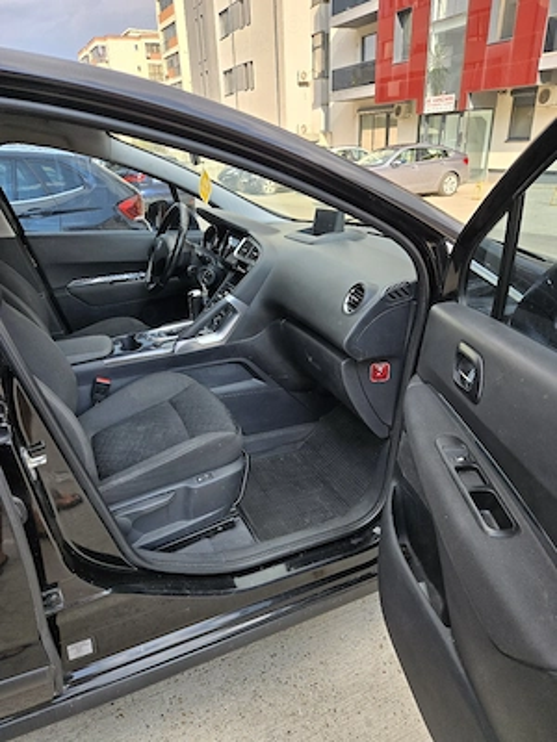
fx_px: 493
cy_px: 371
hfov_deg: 58.9
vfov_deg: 73.9
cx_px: 278
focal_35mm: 23
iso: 80
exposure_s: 1/1667
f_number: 1.8
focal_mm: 5.4
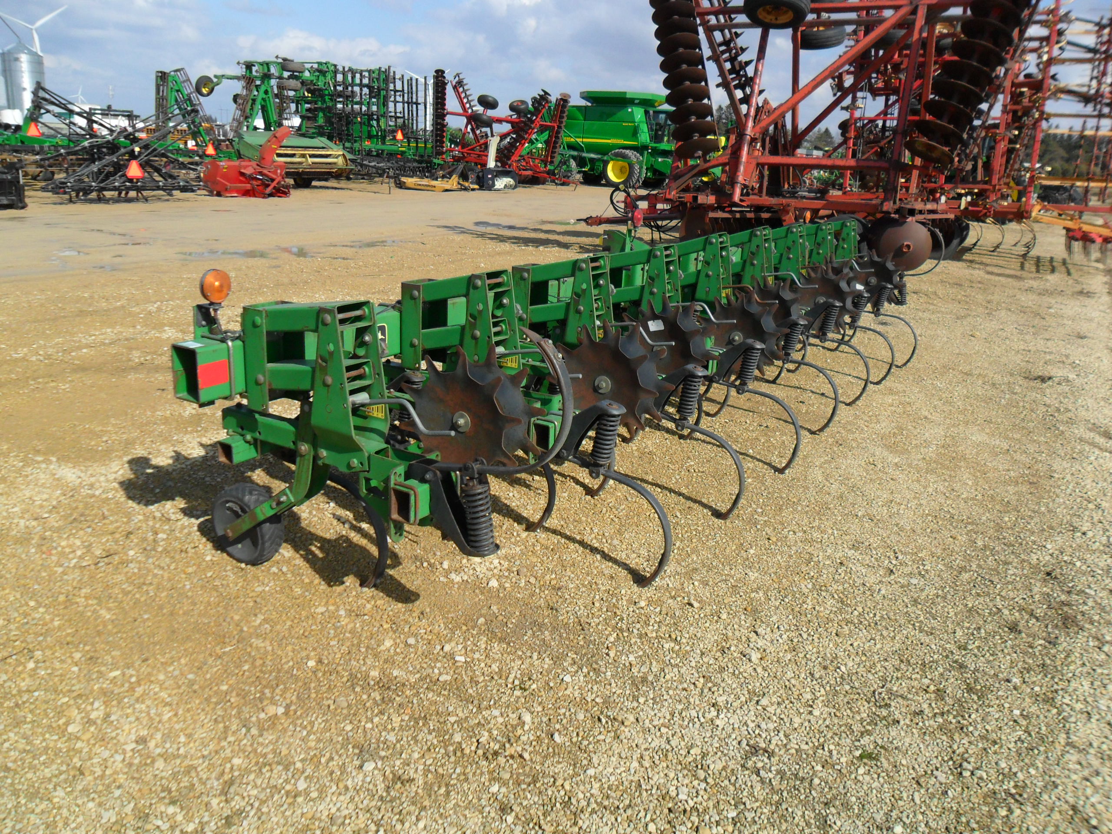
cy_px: 417
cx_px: 556
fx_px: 867
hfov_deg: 65.3
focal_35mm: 27
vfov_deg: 51.4
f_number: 8.9
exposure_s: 1/250
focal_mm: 4.9
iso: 100
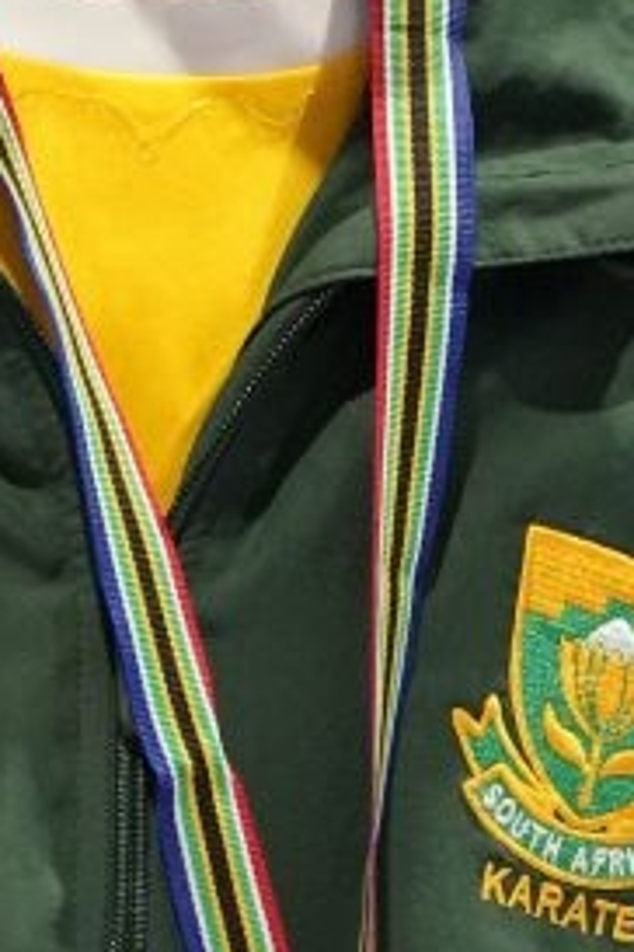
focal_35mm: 1320
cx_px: 188
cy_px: 262
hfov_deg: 1.0
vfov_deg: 1.6
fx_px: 34867
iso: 4000
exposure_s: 1/250
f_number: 2.8
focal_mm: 200
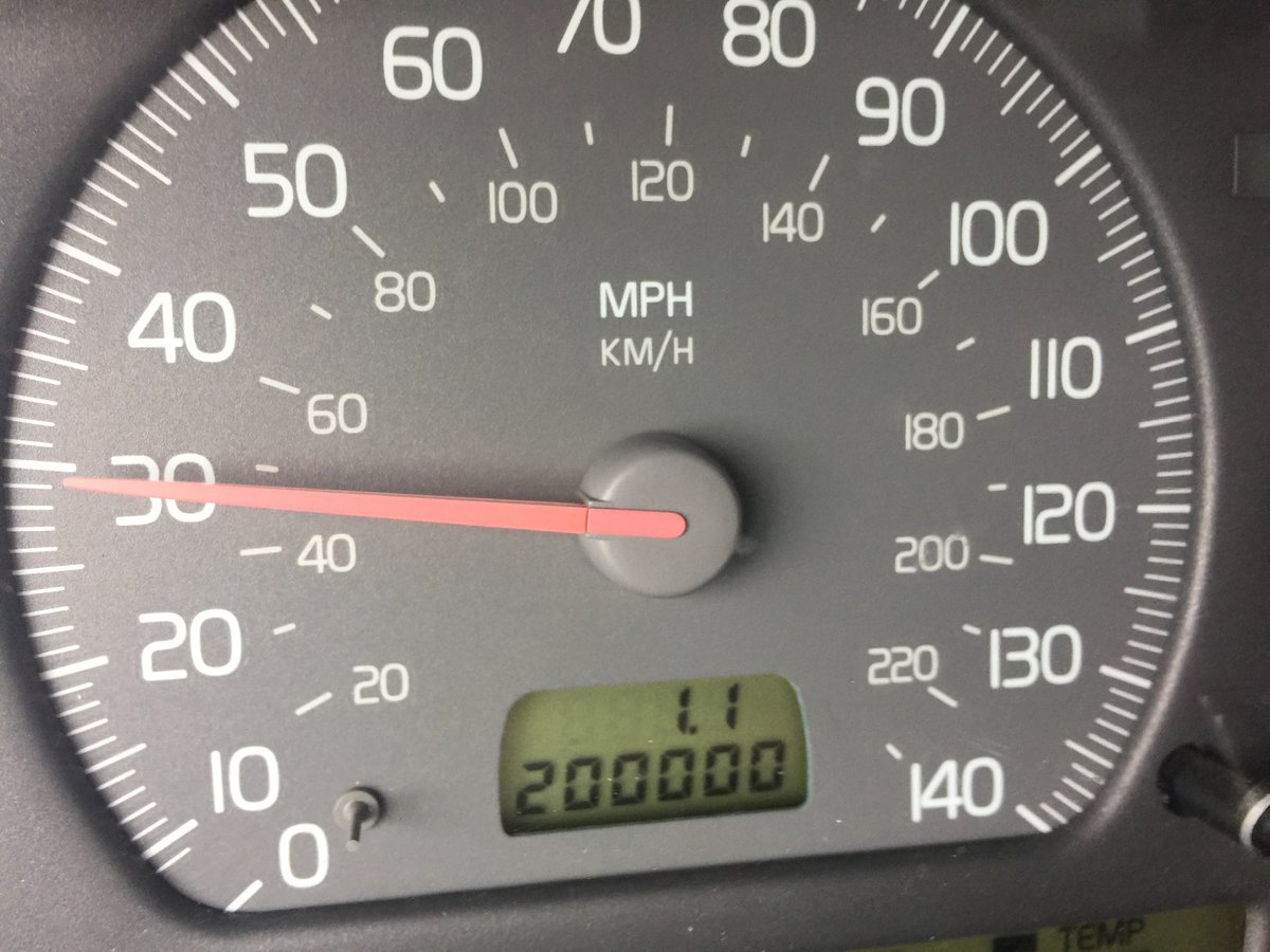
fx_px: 1064
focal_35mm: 29
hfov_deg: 61.7
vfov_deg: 48.2
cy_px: 476
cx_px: 635
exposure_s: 1/33
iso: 64
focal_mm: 4.15
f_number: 2.2
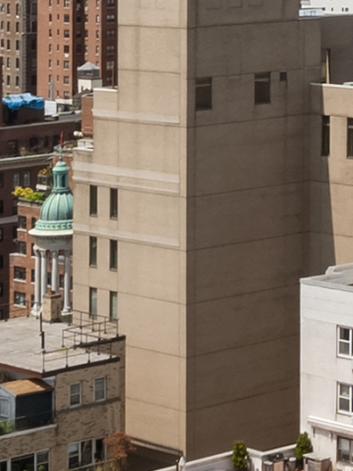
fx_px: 2094
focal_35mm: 154
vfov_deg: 12.6
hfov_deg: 8.7
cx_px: 882
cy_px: -77
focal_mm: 14
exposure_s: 1/250
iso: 400
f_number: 14
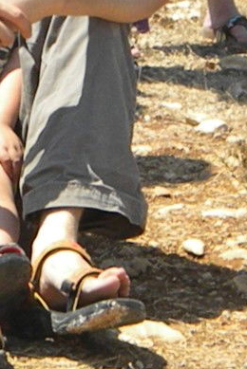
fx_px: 2332
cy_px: 37
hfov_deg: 6.0
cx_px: -1
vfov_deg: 9.0
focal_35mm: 227
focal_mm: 15.1
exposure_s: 1/1000
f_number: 9
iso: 720
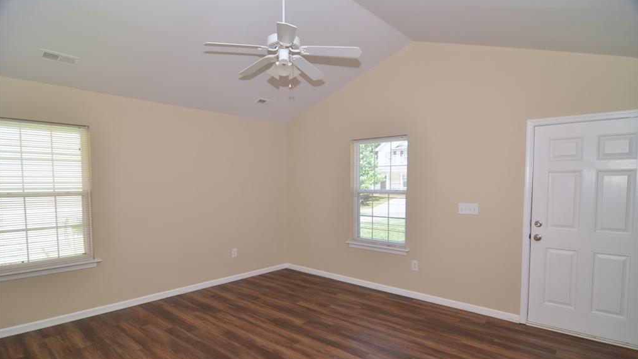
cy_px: 199
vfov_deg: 58.2
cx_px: 319
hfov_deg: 89.6
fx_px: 321
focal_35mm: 19
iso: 200
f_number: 5.6
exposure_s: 1/100
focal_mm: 12
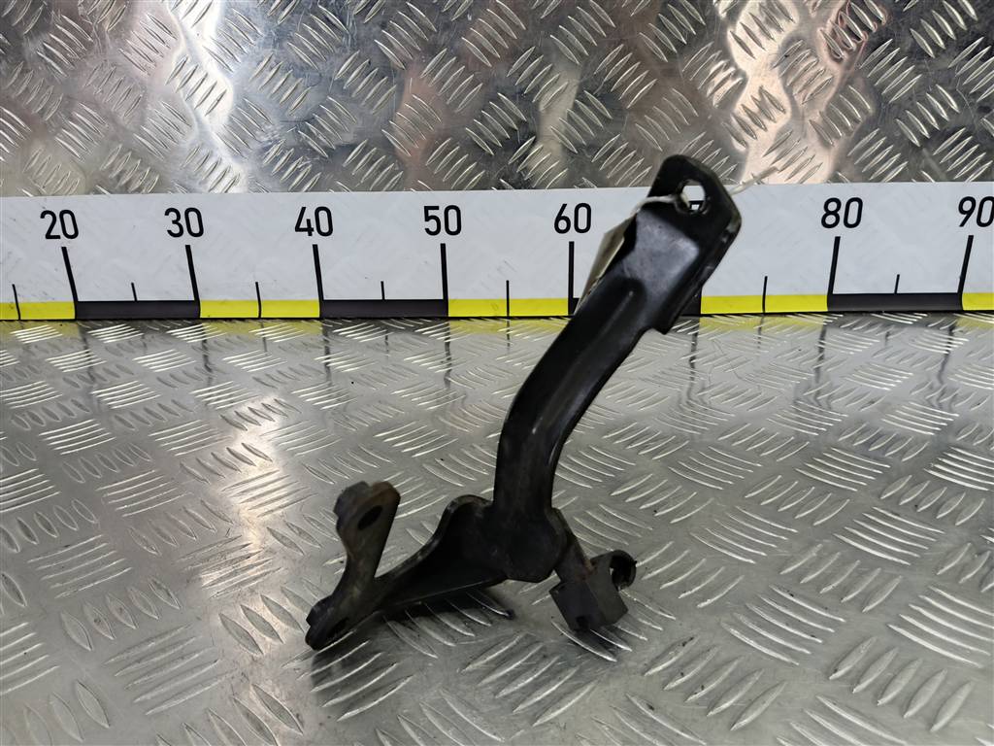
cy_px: 373
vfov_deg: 51.4
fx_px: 775
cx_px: 497
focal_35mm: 27
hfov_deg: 65.3
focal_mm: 4.11
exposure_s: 1/33.3
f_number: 1.6
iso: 118
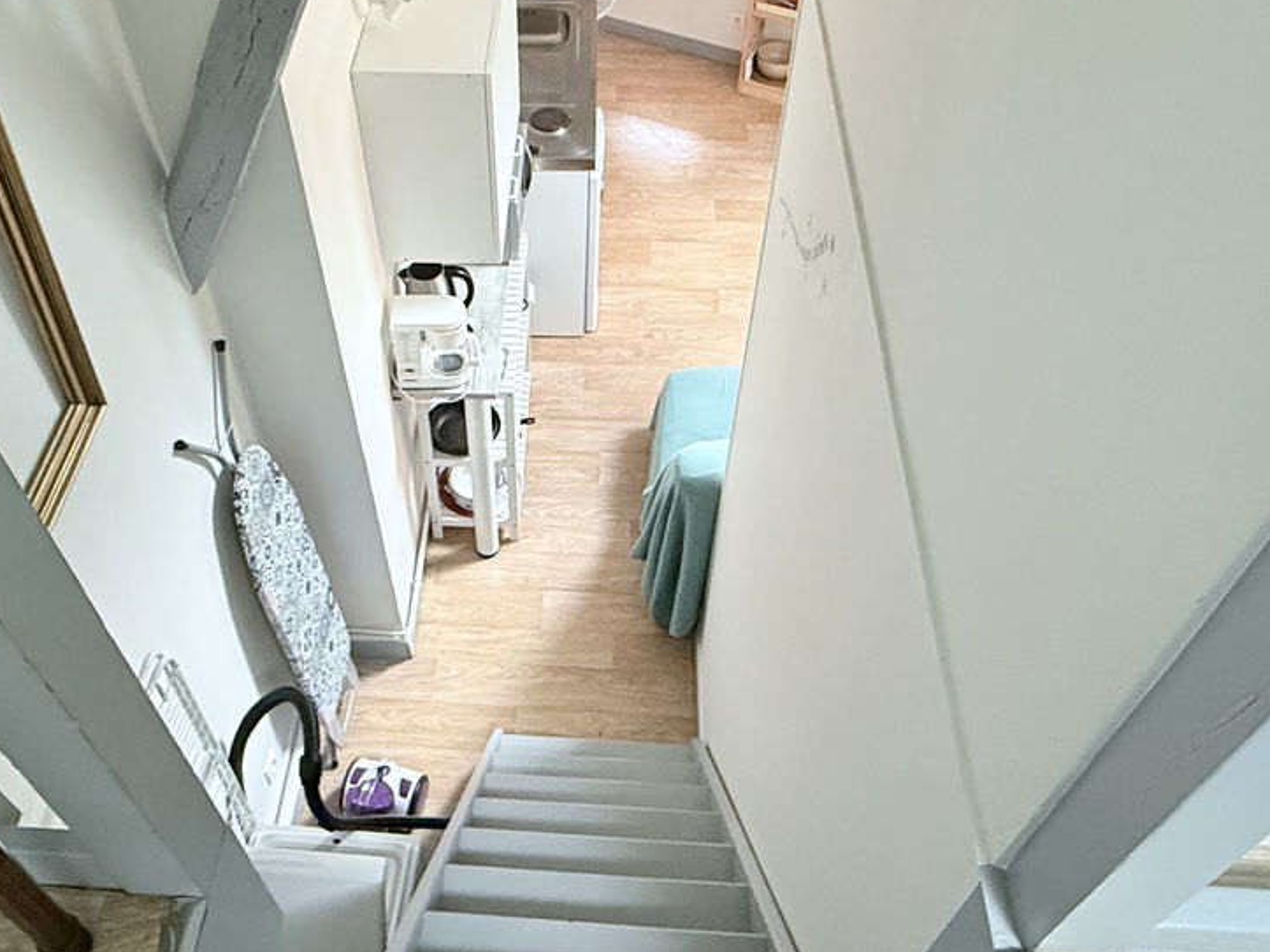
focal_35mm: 31
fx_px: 1137
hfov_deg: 58.2
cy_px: 467
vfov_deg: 45.4
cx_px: 571
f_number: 2.2
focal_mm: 2.22
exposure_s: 1/60
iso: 640
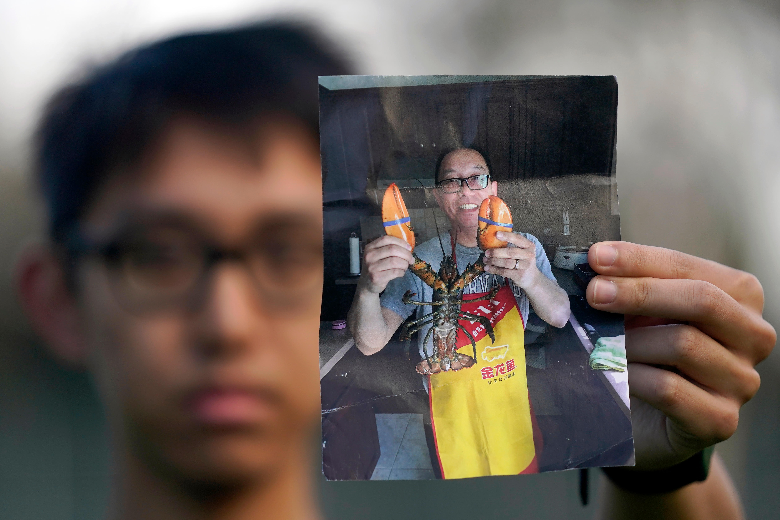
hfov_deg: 10.3
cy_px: 260
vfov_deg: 6.9
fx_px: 4333
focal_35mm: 200
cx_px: 390
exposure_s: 1/2000
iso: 400
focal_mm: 200
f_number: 2.8
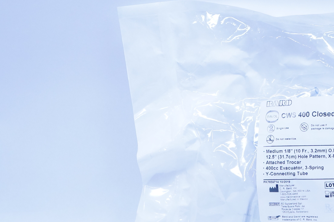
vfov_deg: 19.3
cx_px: 327
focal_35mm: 70
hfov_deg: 27.3
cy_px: 149
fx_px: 650
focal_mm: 21
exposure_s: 1/200
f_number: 4.5
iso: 800
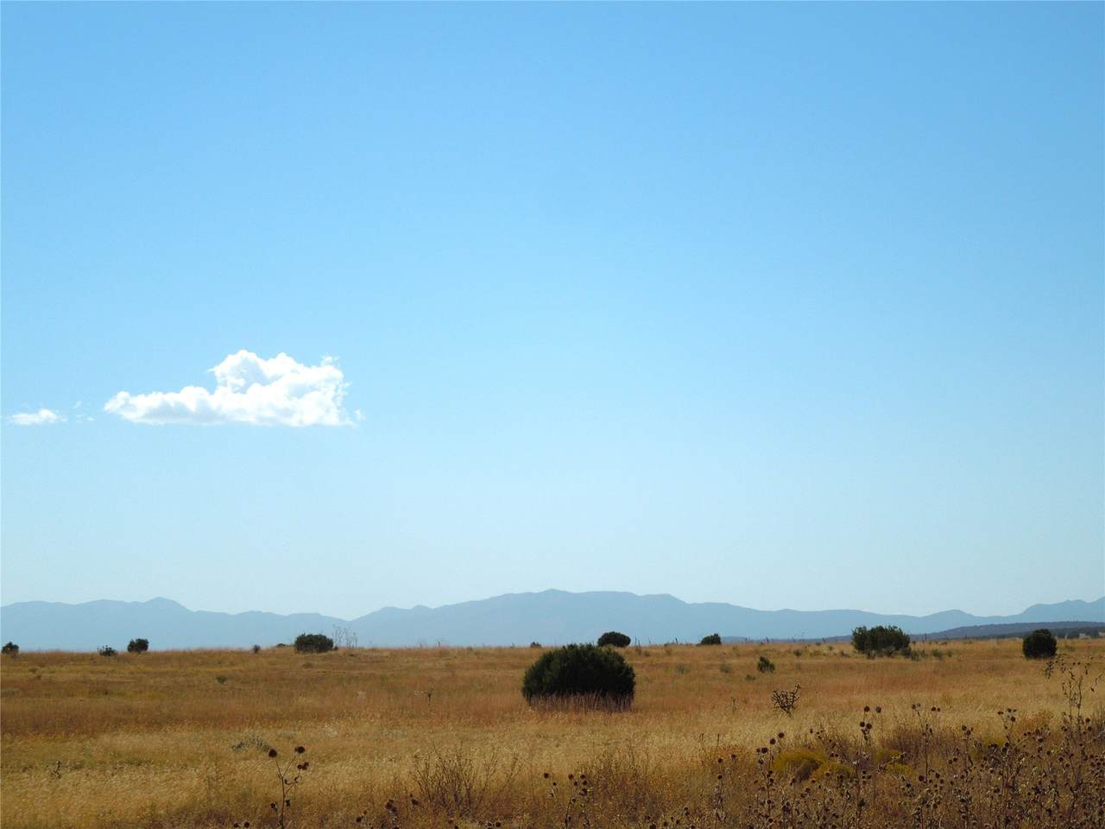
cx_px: 552
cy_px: 414
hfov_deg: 22.0
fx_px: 2841
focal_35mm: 89
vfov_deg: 16.6
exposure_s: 1/500
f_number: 9.2
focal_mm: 16
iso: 100
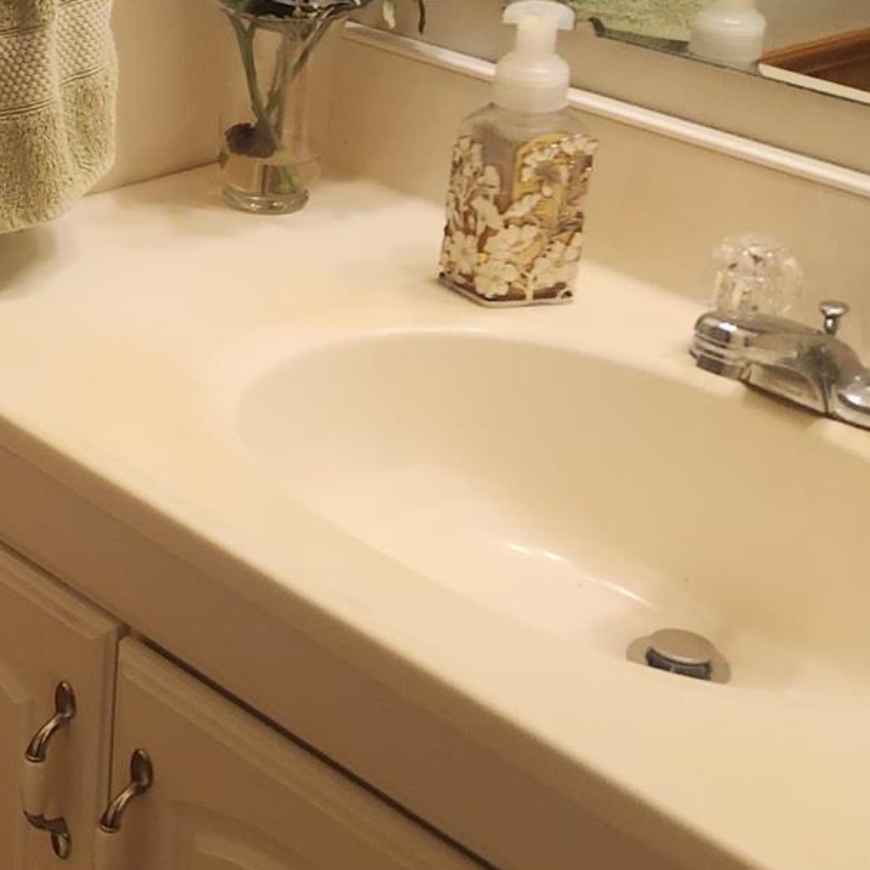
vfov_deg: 22.3
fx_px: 2189
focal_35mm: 77
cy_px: 246
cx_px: -315
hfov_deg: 20.2
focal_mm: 5.4
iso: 160
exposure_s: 1/120
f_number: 1.8
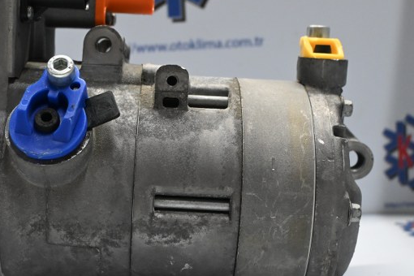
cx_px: 167
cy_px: 131
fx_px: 676
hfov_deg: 34.0
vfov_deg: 23.1
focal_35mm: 59
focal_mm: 25
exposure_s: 1/125
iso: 1600
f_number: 4.2
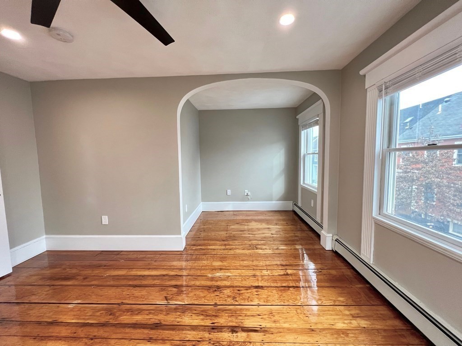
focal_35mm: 13
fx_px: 174
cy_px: 173
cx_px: 231
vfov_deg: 89.9
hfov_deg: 106.2
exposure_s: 1/120
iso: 200
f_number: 1.8
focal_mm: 1.57
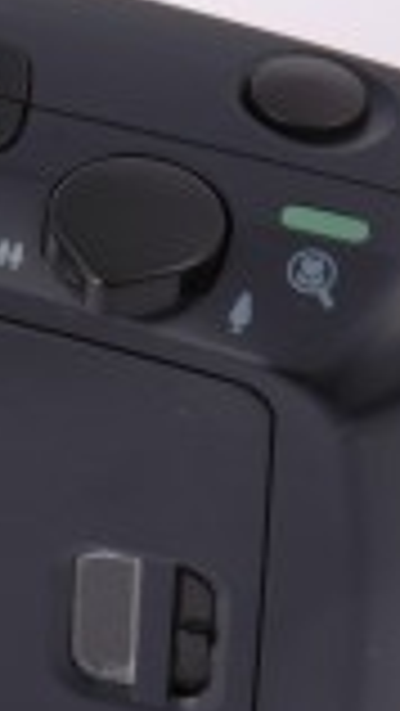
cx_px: -144
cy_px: 364
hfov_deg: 3.2
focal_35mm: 378
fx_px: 7126
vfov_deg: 5.7
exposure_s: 1/60
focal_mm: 95
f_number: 13
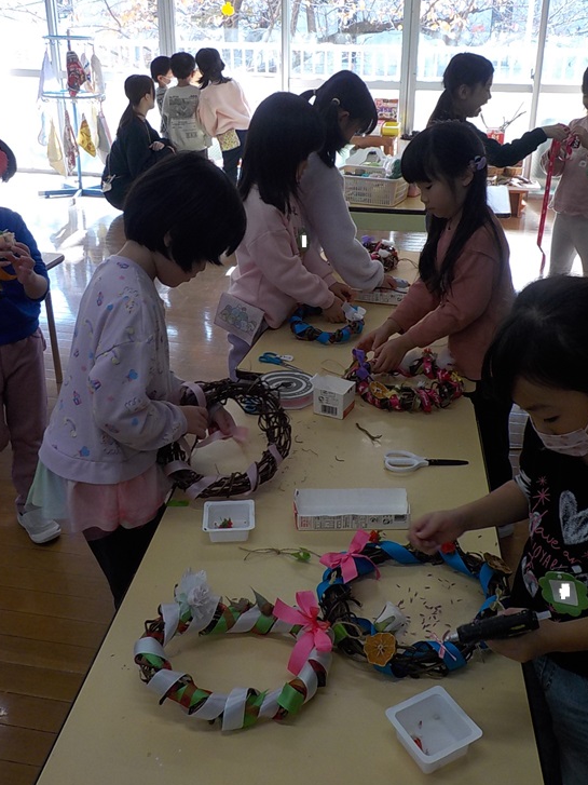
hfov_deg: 42.9
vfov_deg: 55.3
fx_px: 748
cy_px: 360
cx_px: 315
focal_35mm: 33
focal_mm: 4.1
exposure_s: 1/60
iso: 125
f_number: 3.3
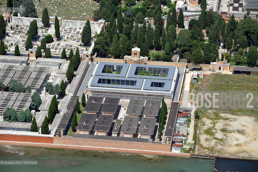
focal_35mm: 145
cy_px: 86
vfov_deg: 9.5
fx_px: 1038
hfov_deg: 14.2
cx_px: 129
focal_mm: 145
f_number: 7.1
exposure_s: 1/1250
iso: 400
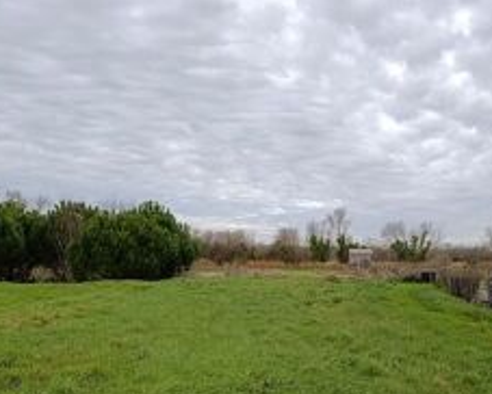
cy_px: 313
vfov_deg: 34.7
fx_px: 612
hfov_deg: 43.5
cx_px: 299
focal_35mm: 42
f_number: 1.65
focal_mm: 6.11
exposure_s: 1/249
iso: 50
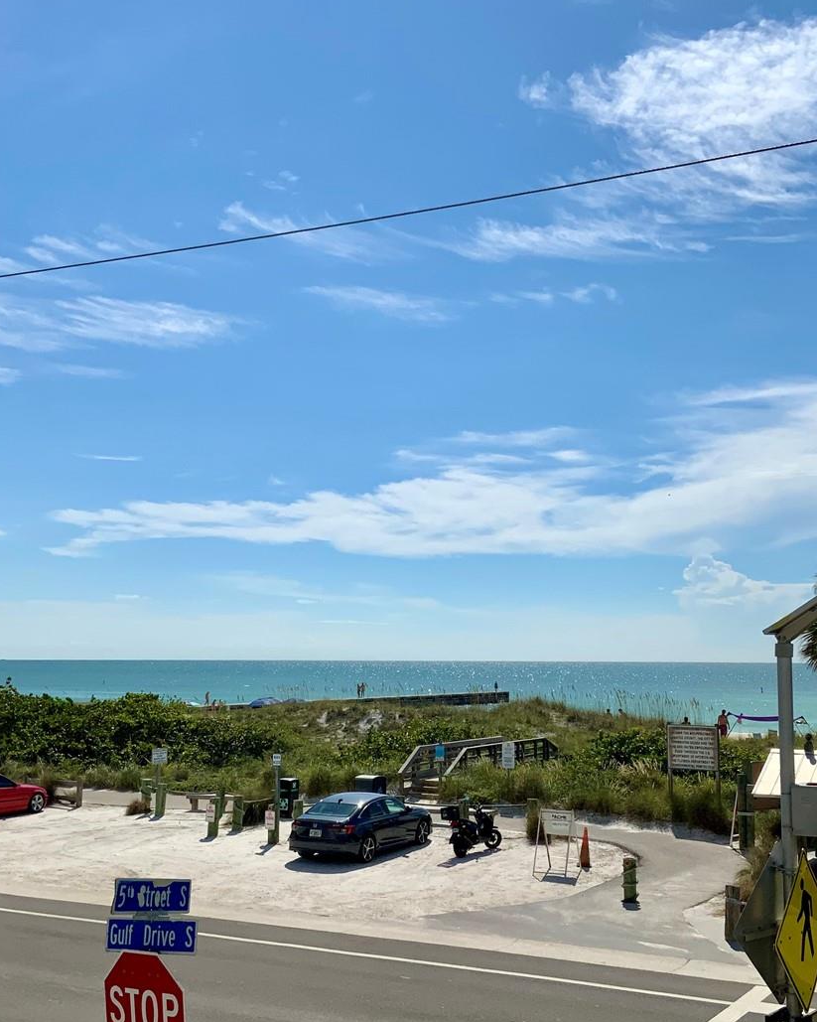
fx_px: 1330
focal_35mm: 44
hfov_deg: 34.1
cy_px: 572
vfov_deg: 41.9
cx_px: 468
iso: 20
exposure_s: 1/6536
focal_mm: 3
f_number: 1.8
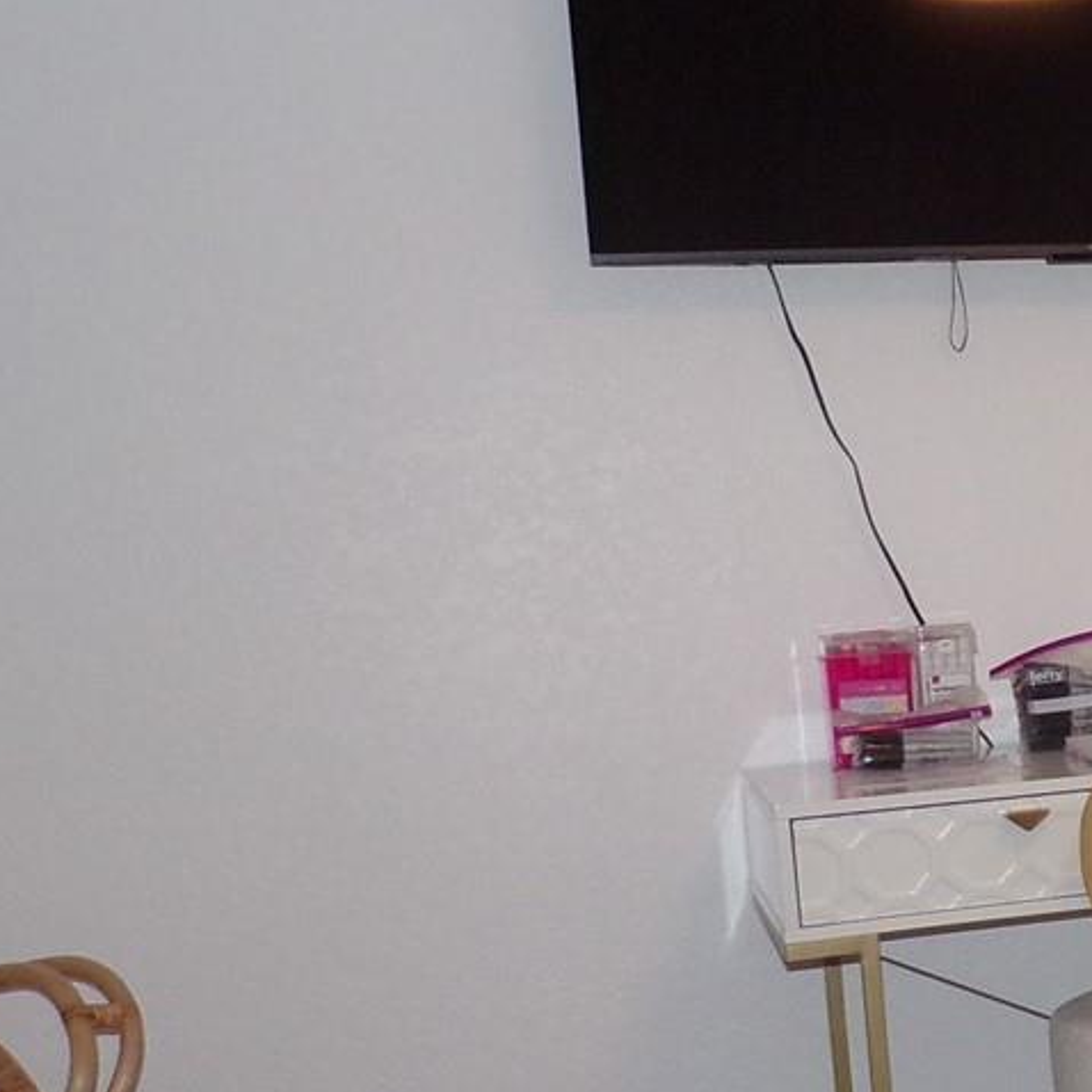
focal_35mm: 71
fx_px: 2534
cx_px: 1462
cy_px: 672
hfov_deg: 21.7
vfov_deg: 24.3
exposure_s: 1/60
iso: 200
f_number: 3
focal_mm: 4.3
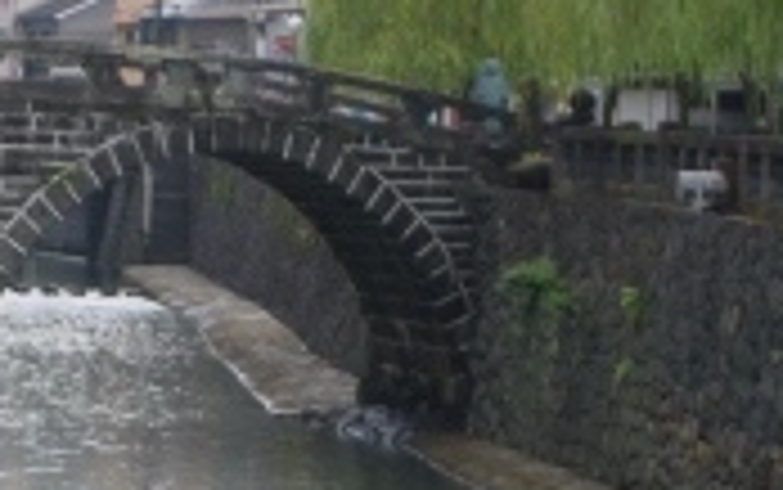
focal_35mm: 229
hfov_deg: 9.1
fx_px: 4890
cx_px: 117
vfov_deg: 5.7
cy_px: 414
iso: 160
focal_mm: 42
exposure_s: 1/200
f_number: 6.3
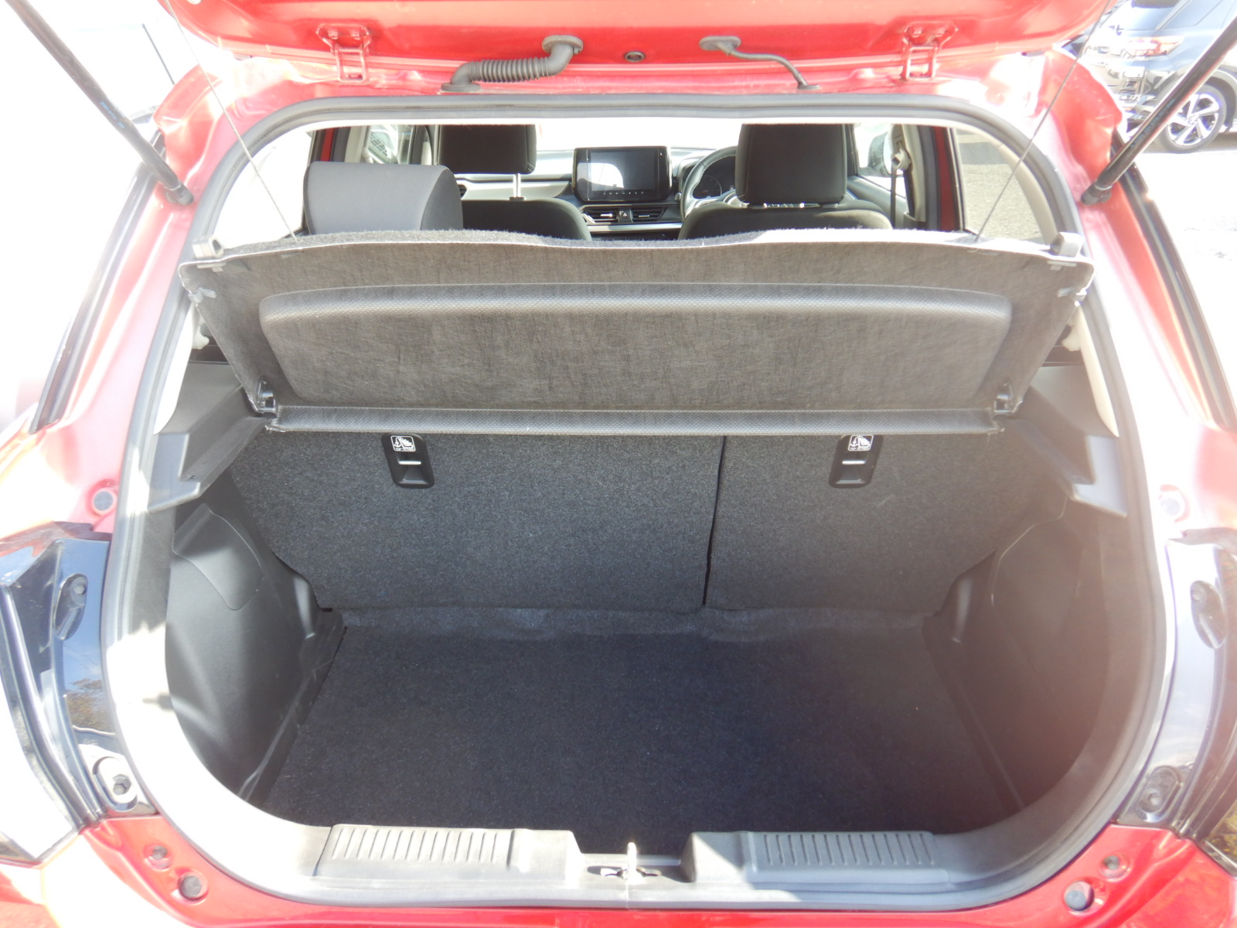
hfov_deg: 71.6
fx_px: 858
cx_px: 618
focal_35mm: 24
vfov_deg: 56.8
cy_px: 464
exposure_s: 1/50
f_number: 2.8
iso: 125
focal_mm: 4.3
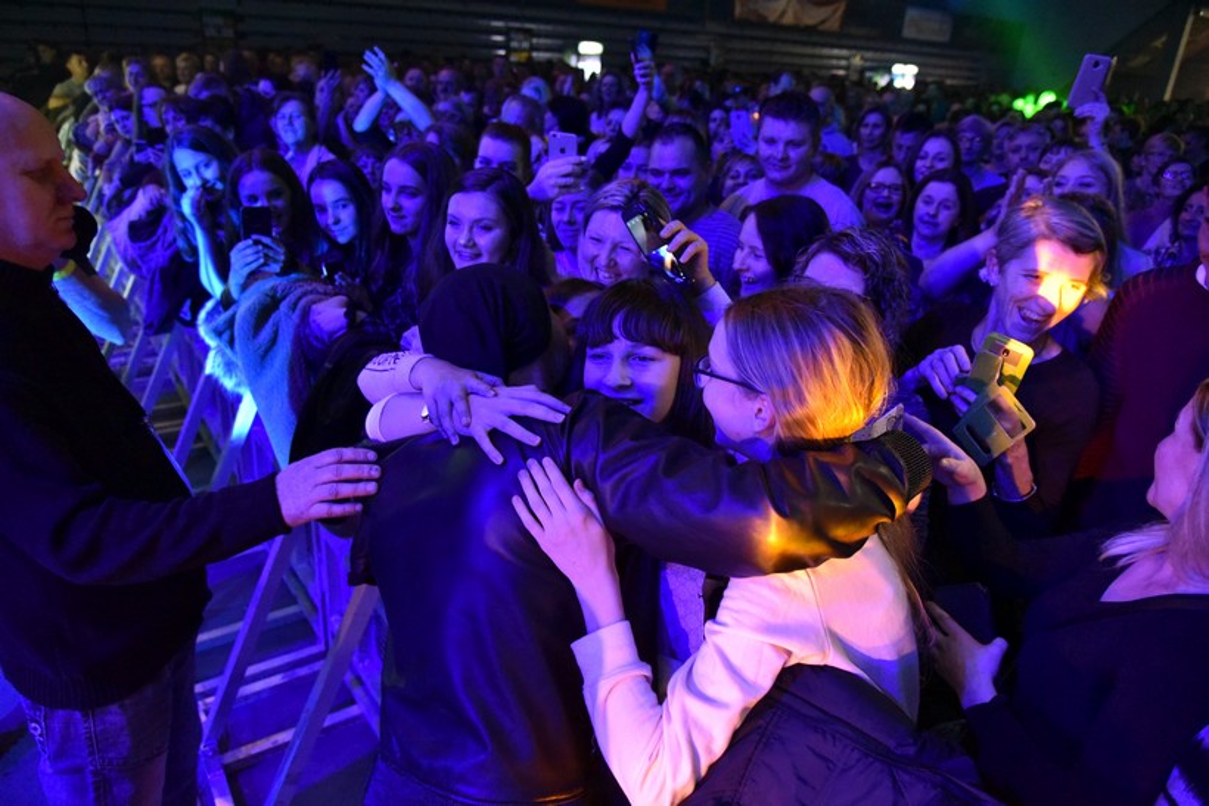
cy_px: 403
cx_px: 604
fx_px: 806
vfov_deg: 53.2
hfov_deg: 73.7
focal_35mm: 24
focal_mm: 24
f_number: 4
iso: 10000
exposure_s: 1/100
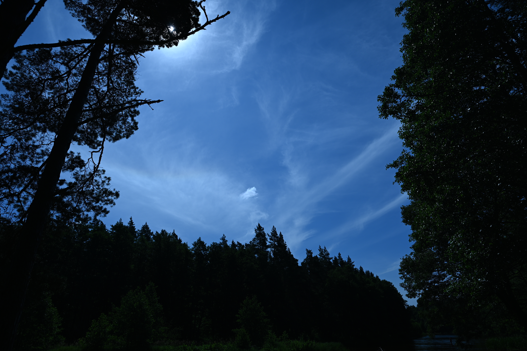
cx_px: 264
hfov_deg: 73.8
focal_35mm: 24
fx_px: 351
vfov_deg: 53.1
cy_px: 176
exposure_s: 1/2000
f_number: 5
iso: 100
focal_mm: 24
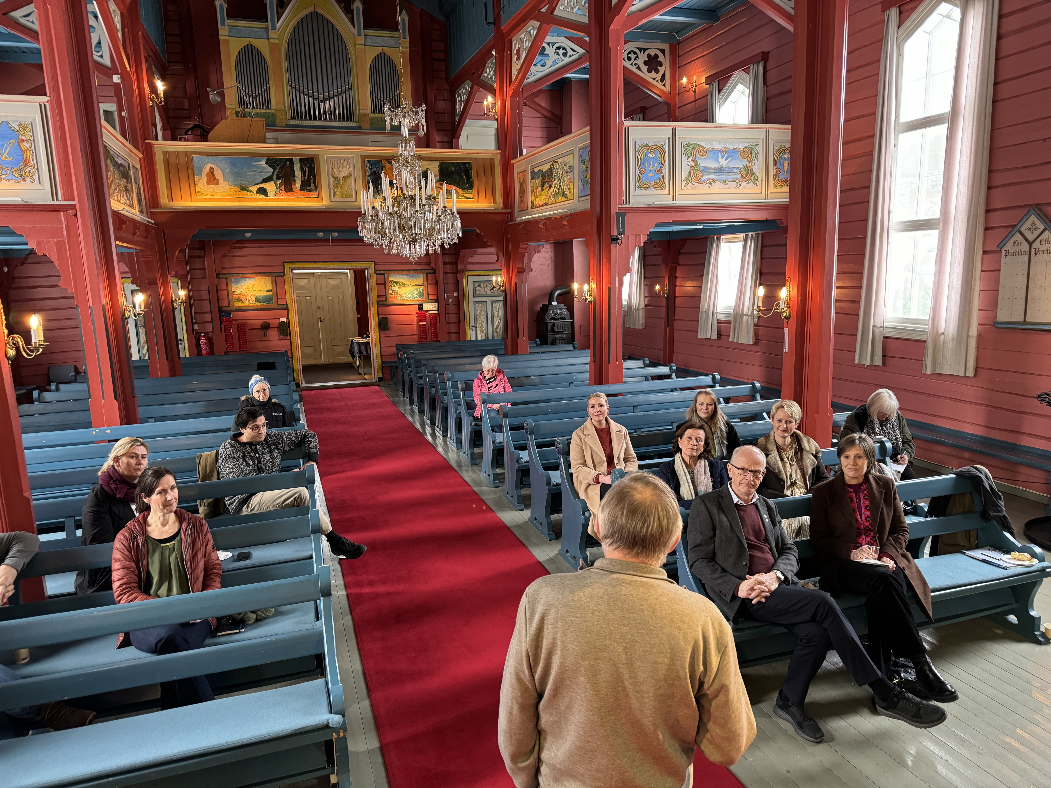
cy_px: 394
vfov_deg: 56.8
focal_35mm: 24
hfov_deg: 71.6
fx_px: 729
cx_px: 526
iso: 400
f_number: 1.78
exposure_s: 1/50
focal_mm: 6.86
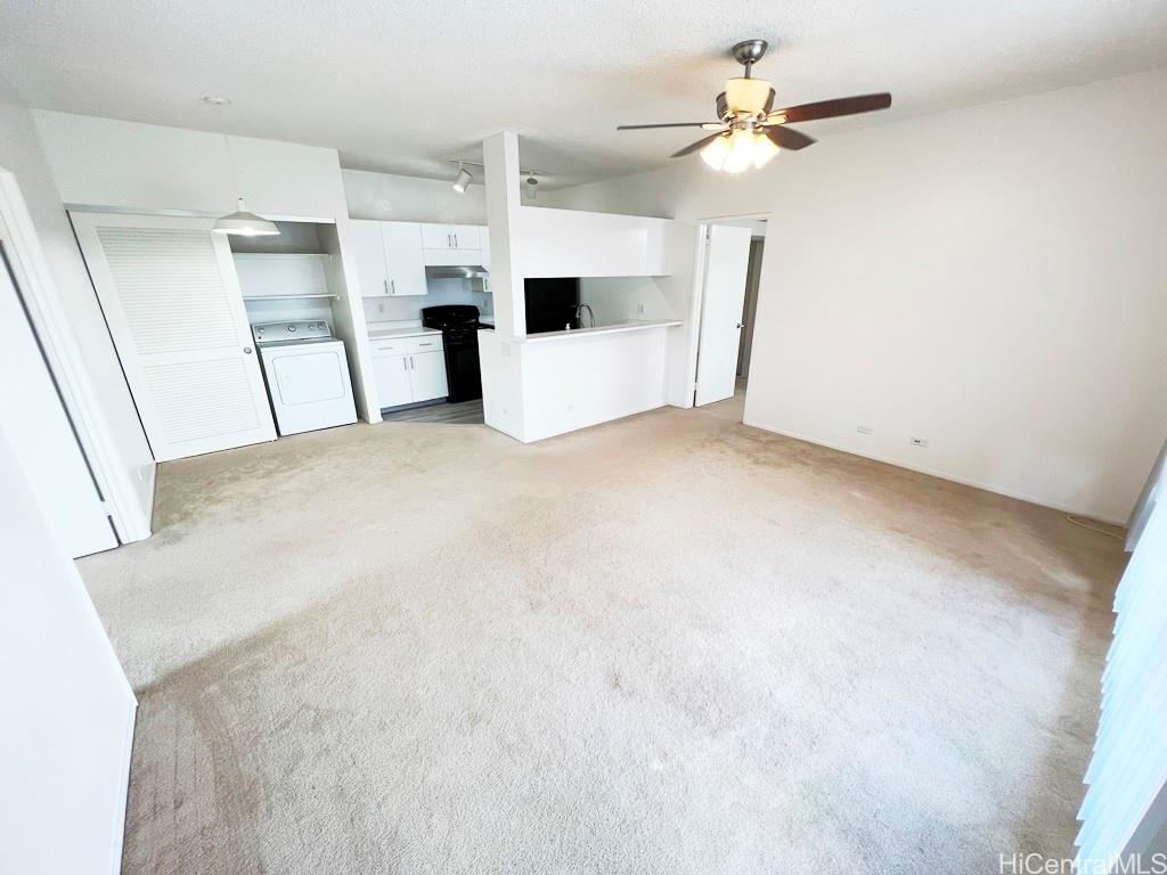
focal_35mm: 13
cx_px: 584
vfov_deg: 89.9
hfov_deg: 106.2
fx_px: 438
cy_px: 438
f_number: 1.8
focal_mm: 1.57
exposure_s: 1/120
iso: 80
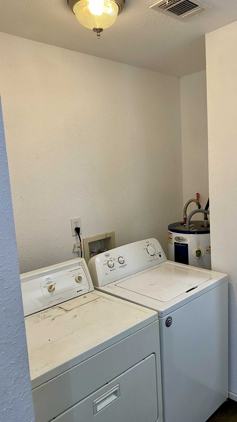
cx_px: 152
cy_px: 212
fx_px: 335
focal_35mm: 30
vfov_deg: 64.3
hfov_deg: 38.6
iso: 80
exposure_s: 1/60
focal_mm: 4.25
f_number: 1.8
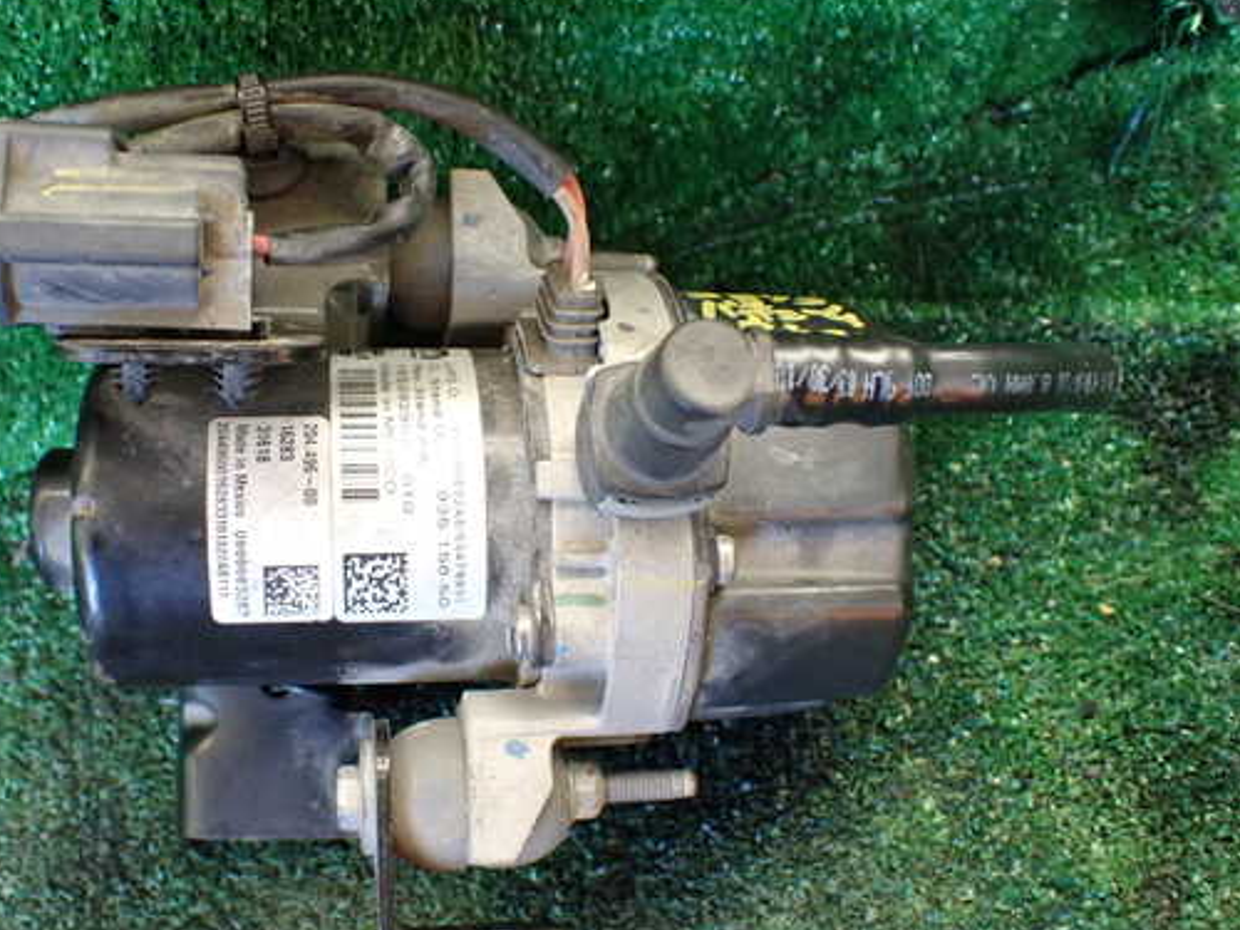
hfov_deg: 51.1
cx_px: 506
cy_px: 464
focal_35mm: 36
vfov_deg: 39.7
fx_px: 1290
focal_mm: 5.4
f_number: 2.3
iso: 640
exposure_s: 1/125
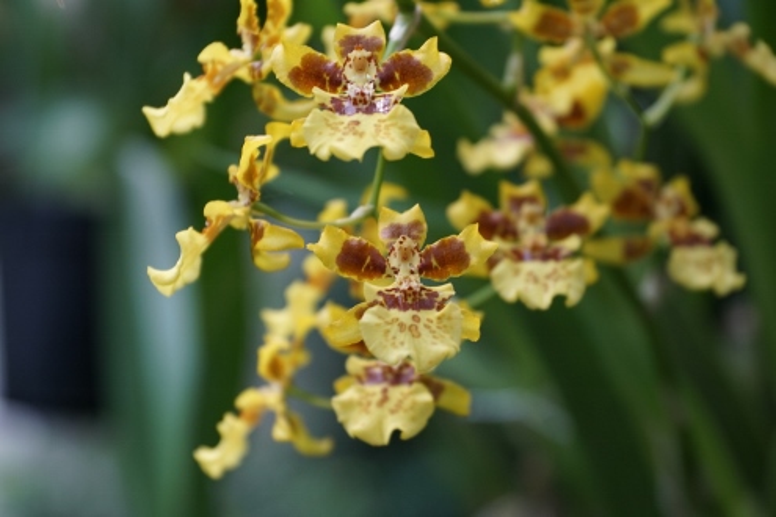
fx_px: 2425
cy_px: 258
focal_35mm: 112
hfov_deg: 18.2
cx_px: 388
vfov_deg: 12.2
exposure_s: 1/160
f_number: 5.6
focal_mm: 75
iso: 320
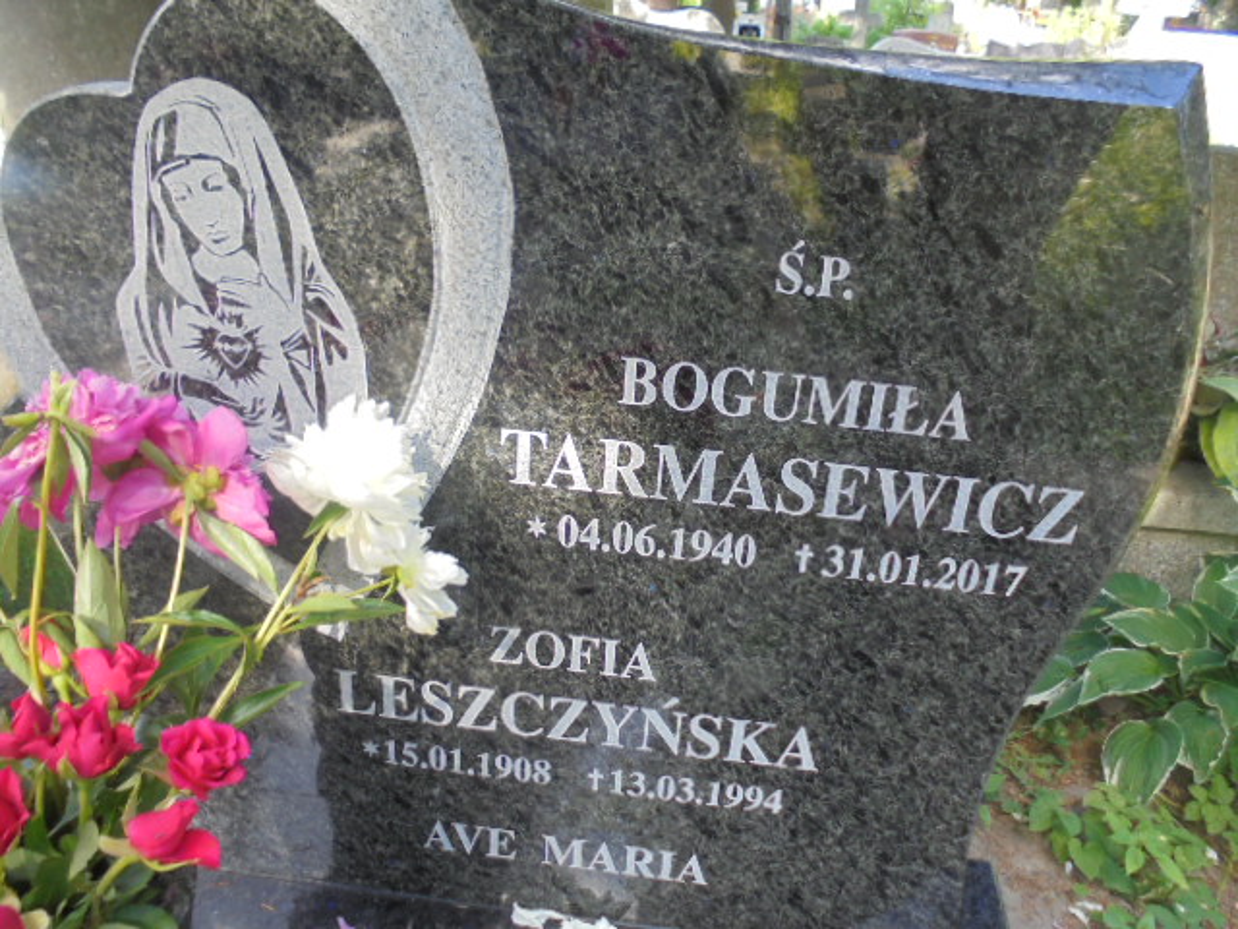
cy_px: 464
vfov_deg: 48.2
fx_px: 1037
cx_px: 619
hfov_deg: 61.7
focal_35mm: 29
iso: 100
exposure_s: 1/50
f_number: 3.7
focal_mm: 5.3
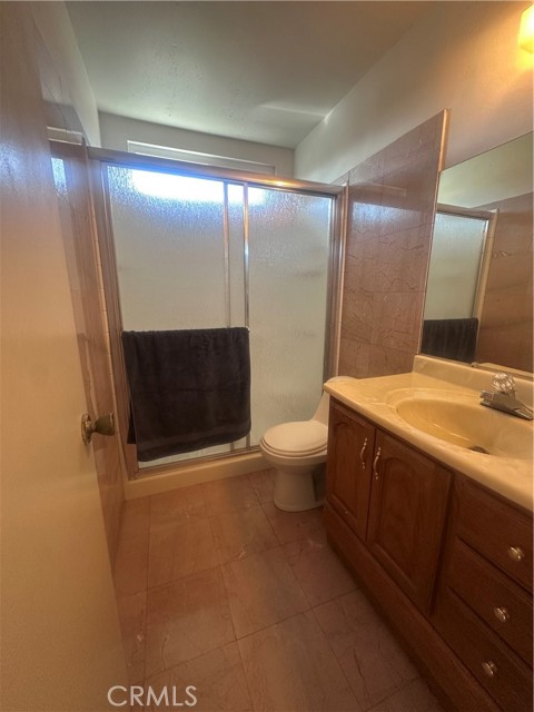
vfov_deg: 102.1
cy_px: 356
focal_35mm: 14
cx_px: 267
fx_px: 288
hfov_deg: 85.7
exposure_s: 1/60
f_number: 2.2
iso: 200
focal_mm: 2.22
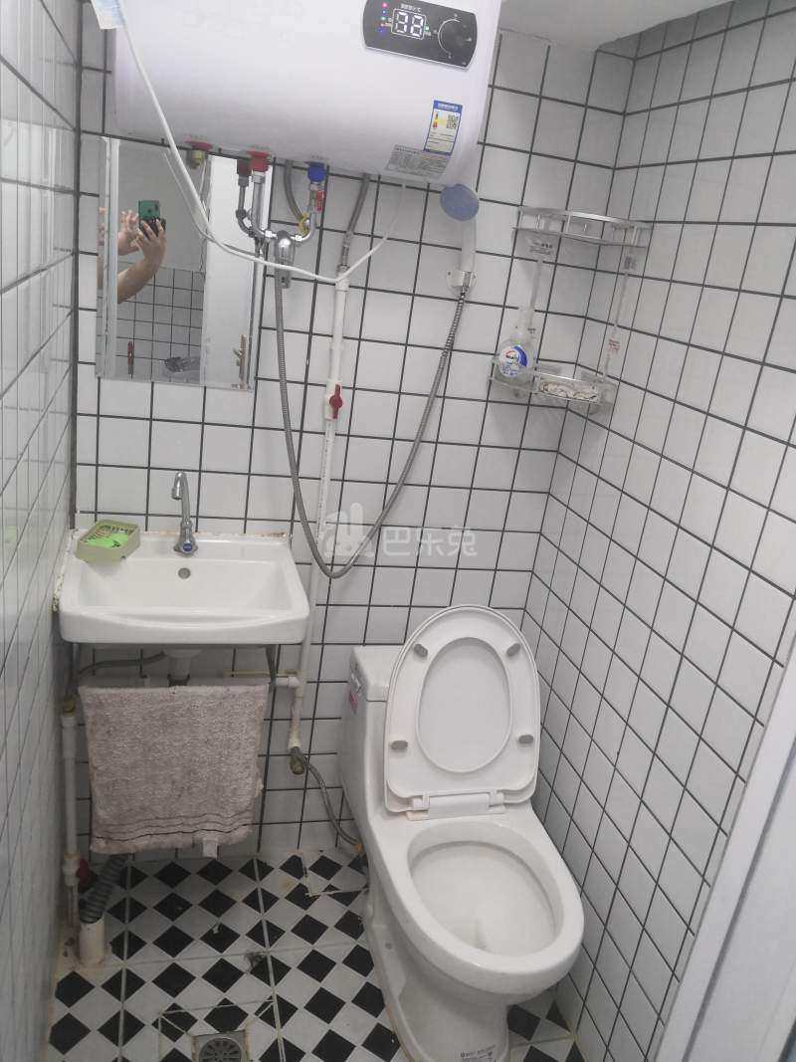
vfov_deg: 65.3
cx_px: 398
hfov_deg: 51.3
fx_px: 828
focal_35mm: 27
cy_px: 531
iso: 250
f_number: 1.8
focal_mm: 3.95
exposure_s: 1/33.3
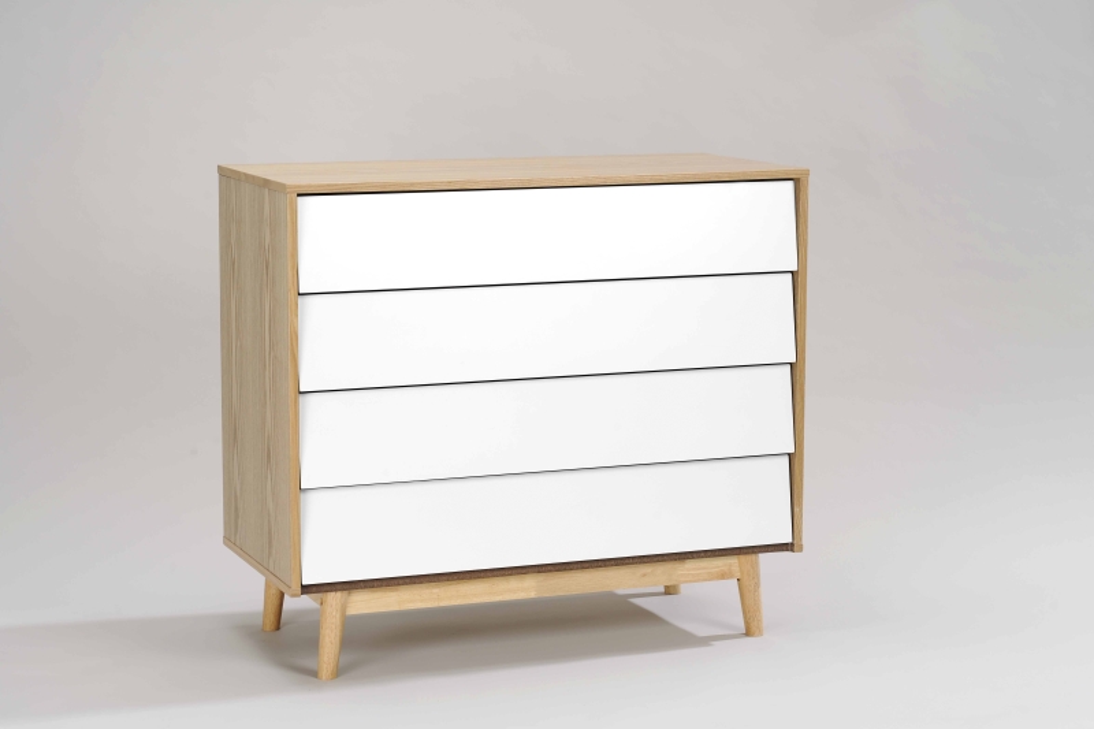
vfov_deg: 16.1
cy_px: 364
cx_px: 547
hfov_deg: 23.9
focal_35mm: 85
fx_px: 2582
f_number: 8
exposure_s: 1/100
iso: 100
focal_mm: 85
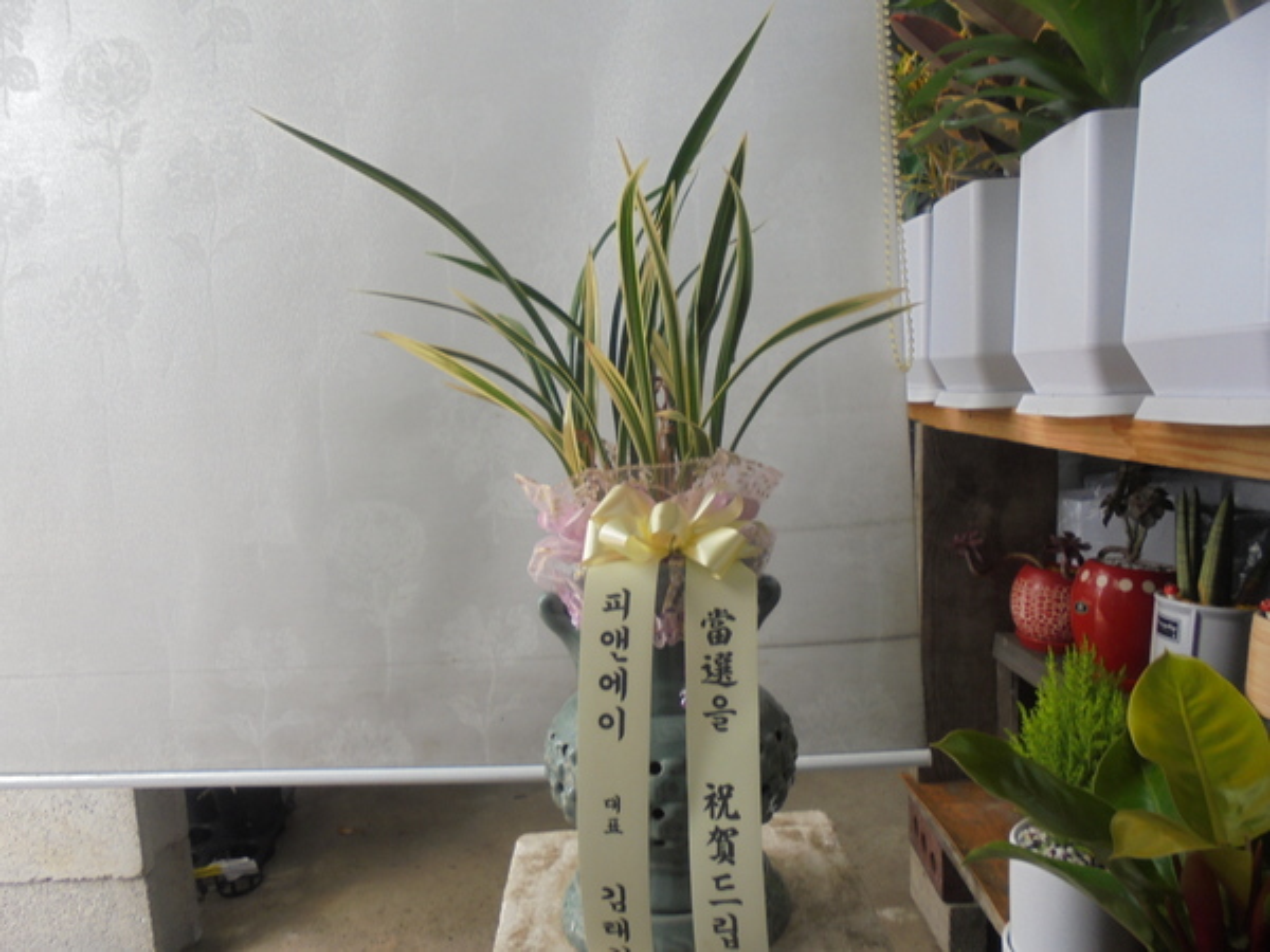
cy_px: 476
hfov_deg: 67.3
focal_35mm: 26
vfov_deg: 53.1
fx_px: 954
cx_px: 635
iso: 100
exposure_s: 1/30
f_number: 3.5
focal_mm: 4.6
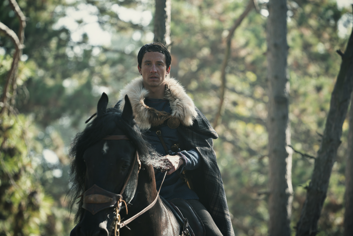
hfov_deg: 10.3
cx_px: 176
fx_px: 1961
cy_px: 118
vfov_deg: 6.9
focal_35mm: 200
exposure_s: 1/320
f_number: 4
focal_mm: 200
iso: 250
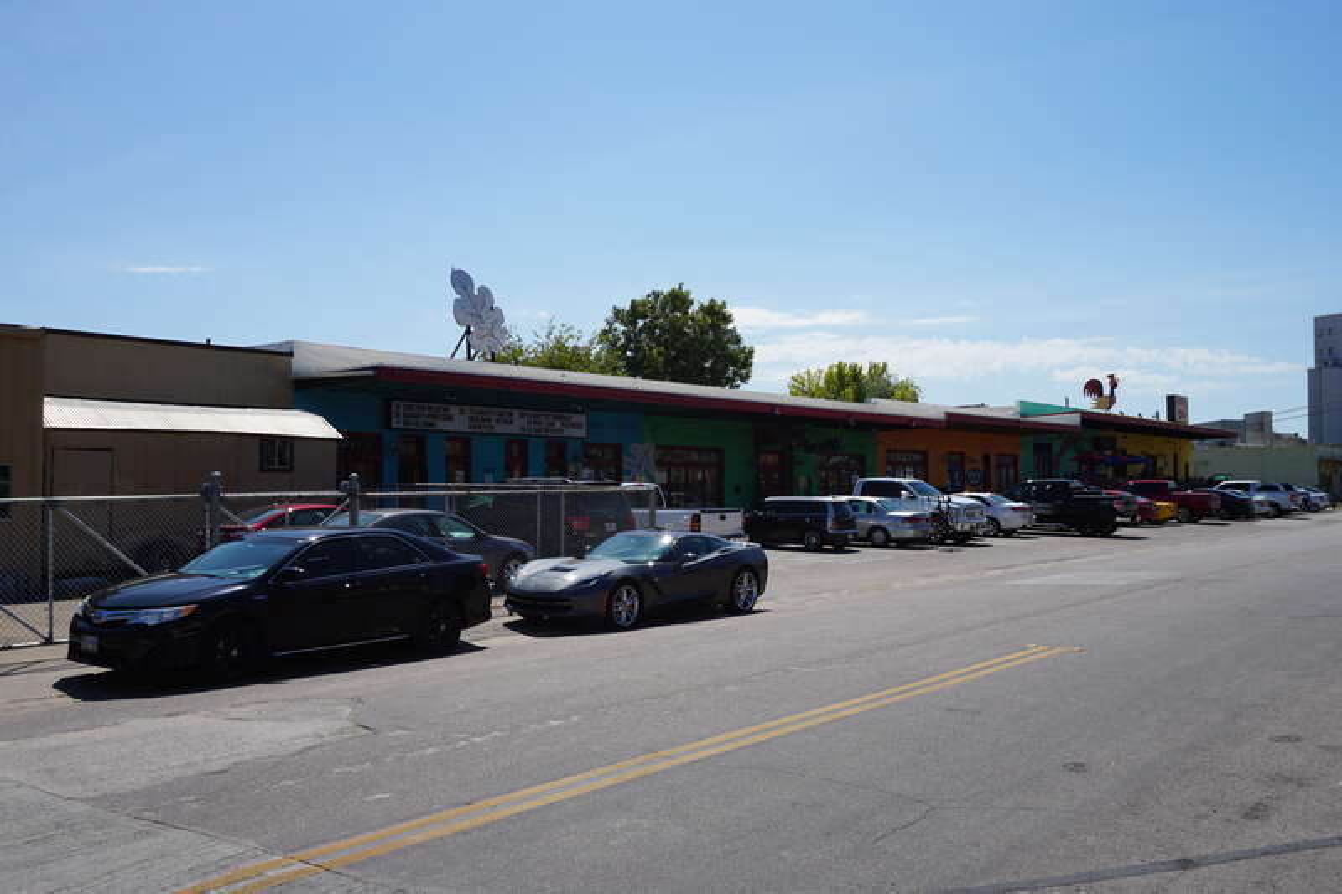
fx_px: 1230
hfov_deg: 57.2
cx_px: 671
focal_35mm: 33
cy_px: 447
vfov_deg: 40.0
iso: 100
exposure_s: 1/200
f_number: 11
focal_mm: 22
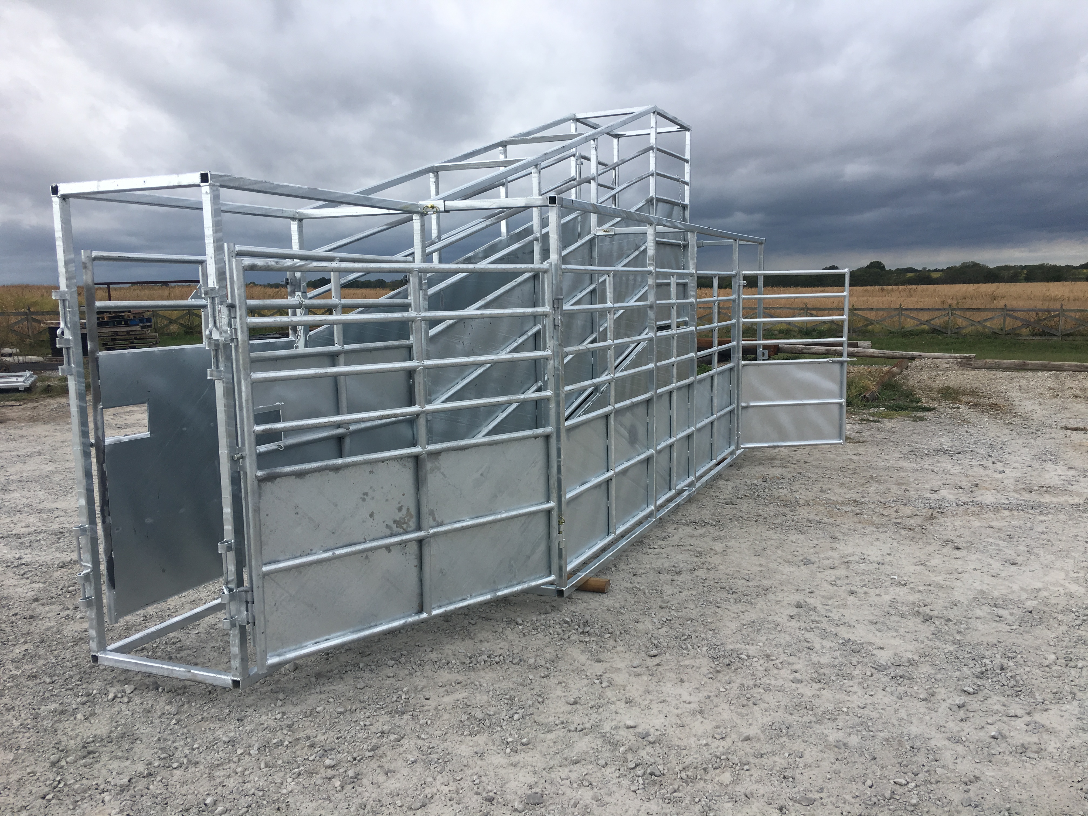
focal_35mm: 29
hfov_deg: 61.7
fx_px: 911
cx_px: 544
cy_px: 408
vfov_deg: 48.2
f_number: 2.2
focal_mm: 4.15
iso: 25
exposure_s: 1/793
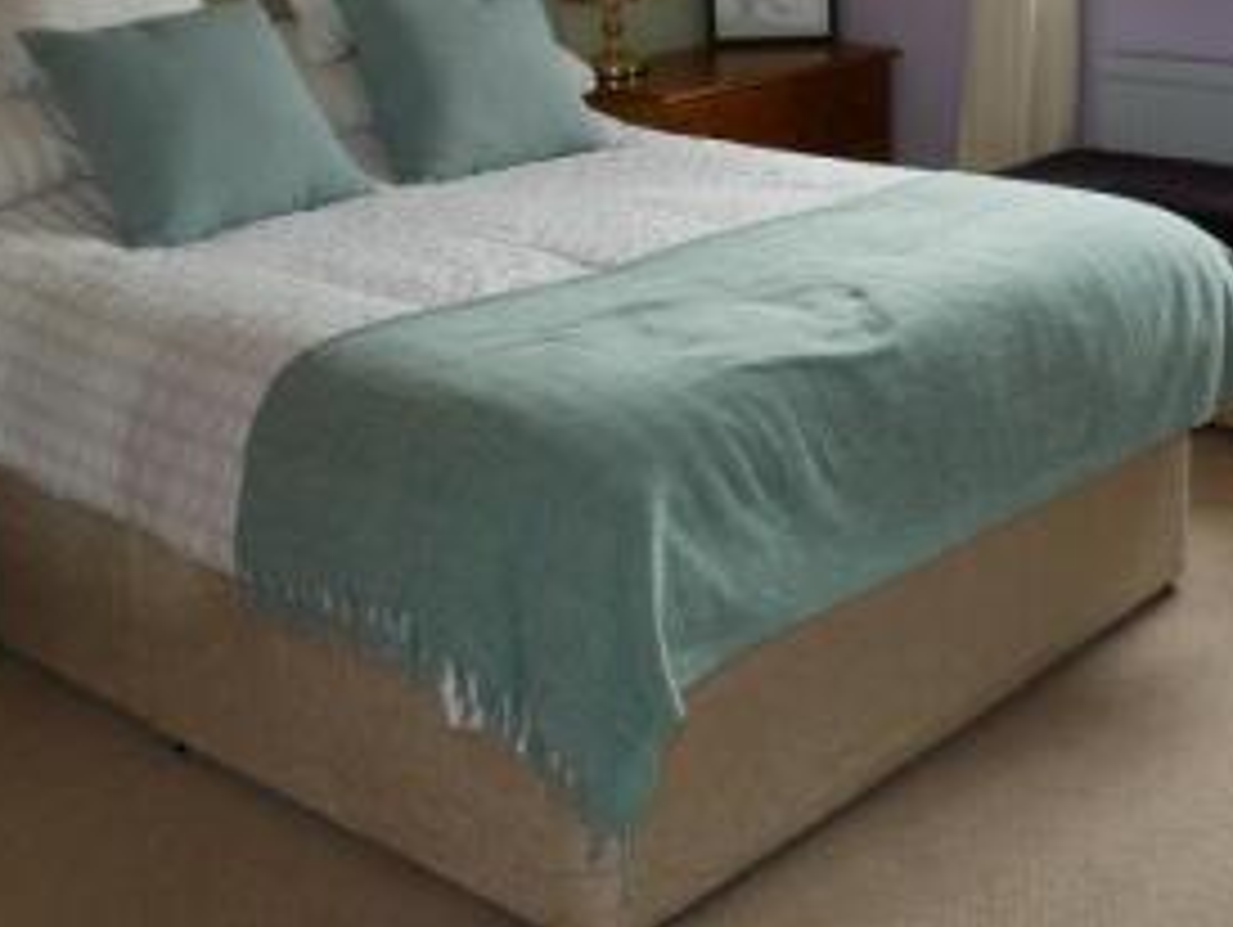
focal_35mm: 51
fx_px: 1818
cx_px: 1064
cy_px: -29
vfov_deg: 26.8
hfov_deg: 35.6
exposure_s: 1/50
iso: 200
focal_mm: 12
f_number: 5
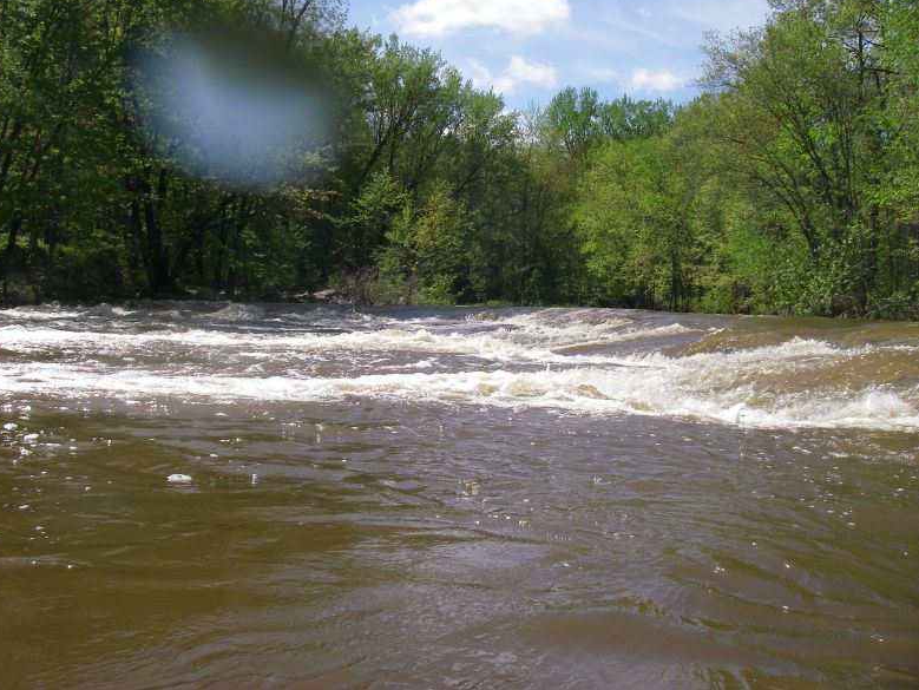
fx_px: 1036
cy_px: 337
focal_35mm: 39
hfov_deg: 47.8
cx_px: 455
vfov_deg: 36.8
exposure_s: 1/250
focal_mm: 6.3
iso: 64
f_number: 6.6
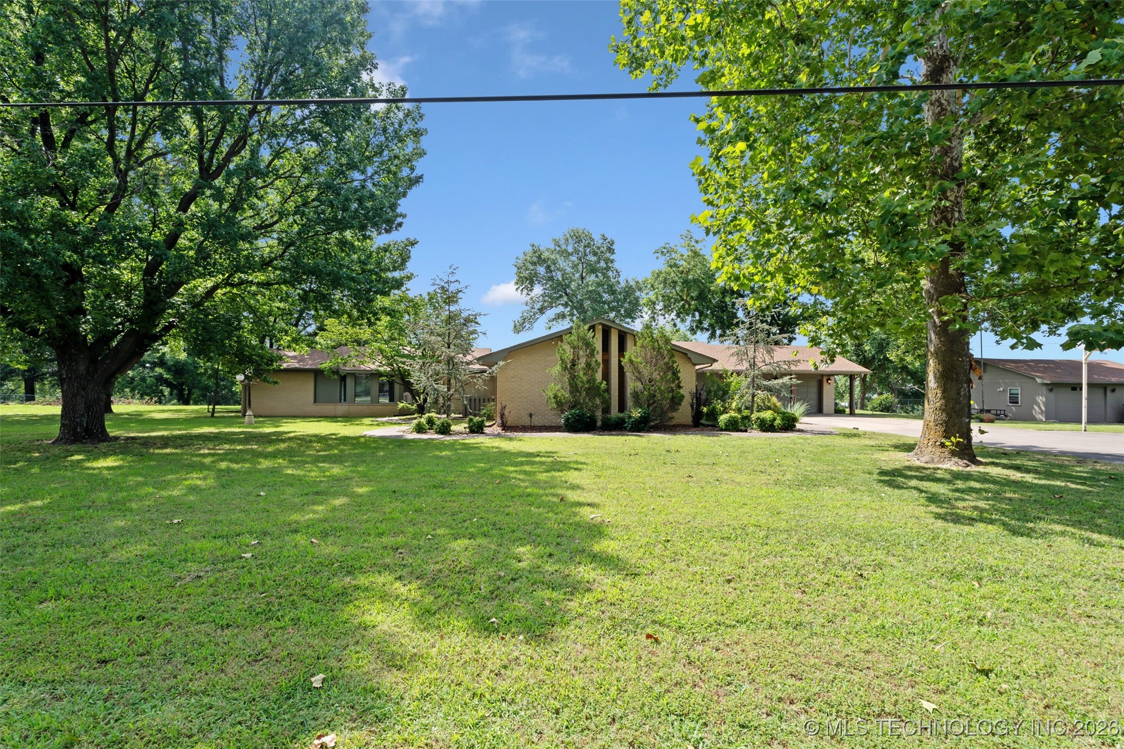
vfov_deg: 73.7
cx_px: 562
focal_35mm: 16
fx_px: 499
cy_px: 374
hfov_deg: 96.7
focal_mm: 16
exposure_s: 1/160
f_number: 9
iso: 250
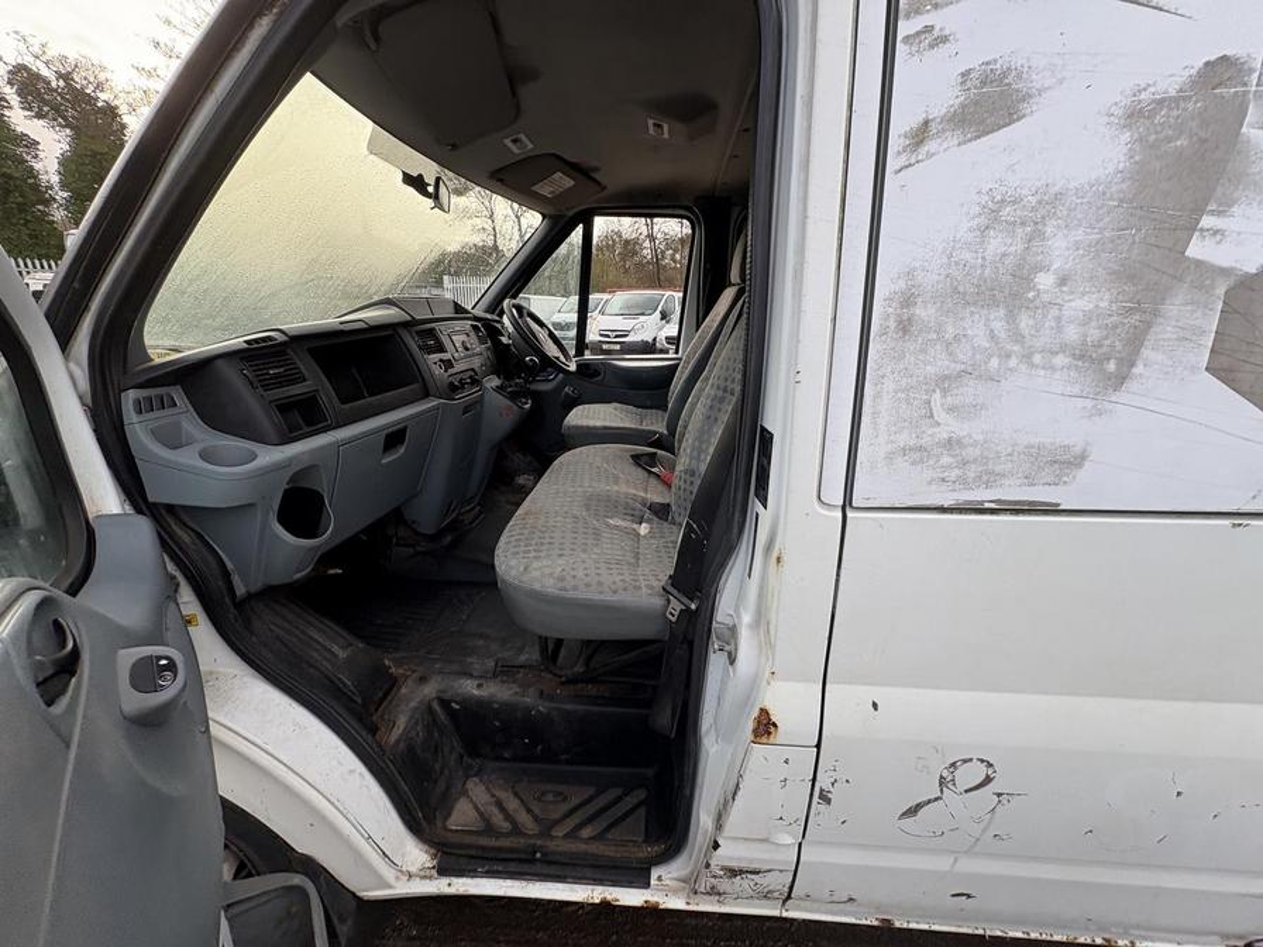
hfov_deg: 102.1
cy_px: 474
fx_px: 511
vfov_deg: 85.7
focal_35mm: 14
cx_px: 632
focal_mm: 2.22
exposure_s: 1/101
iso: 32
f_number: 2.2
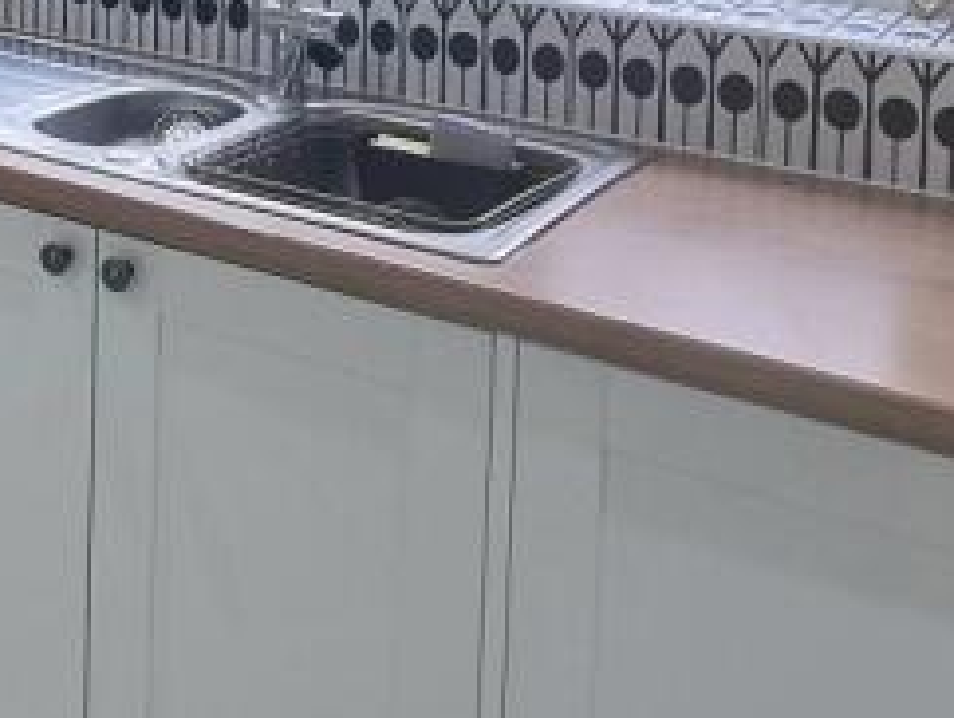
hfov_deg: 30.2
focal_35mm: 55
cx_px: -162
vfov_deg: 22.9
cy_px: -276
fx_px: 1517
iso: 64
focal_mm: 2.2
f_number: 2.2
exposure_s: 1/50
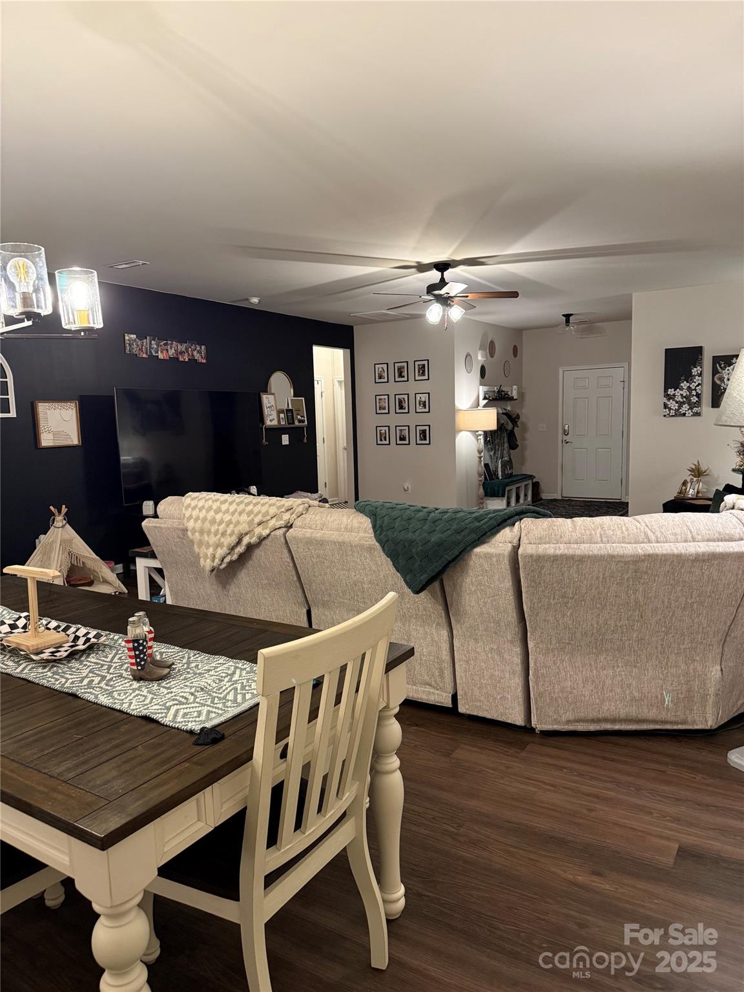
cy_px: 496
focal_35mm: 24
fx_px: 688
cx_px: 372
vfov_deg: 71.6
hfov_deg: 56.8
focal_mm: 6.76
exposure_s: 1/60
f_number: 1.78
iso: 320
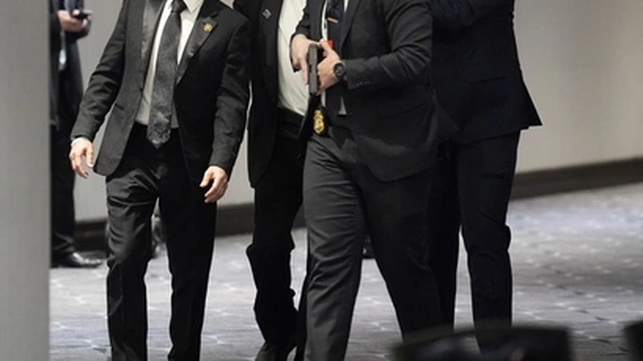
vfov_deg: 5.0
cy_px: 37
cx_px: 297
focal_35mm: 243
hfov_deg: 8.9
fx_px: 4143
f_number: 2.8
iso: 5000
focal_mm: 146
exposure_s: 1/160
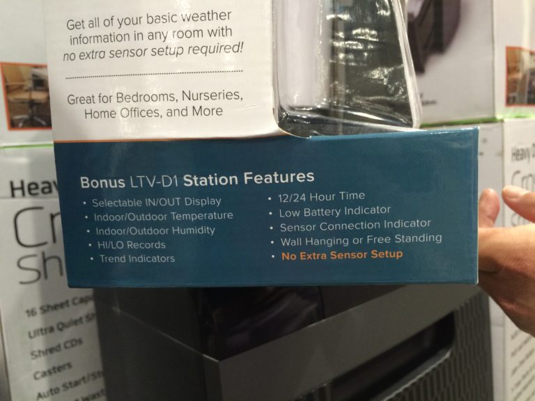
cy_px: 200
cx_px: 268
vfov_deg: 48.2
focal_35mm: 29
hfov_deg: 61.7
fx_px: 448
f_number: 2.2
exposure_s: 1/30
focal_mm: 4.15
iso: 160
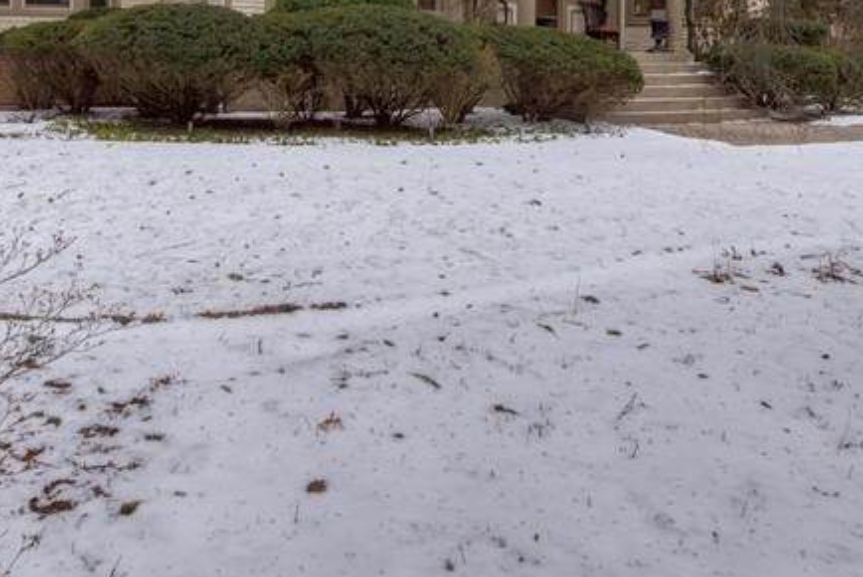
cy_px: 56
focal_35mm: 33
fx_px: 792
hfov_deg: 56.3
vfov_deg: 37.4
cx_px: 310
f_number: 7.1
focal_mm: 14
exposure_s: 1/4000
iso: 125
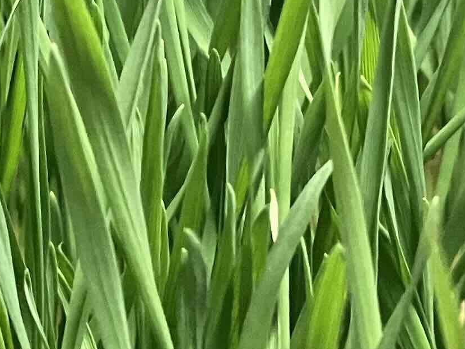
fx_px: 1827
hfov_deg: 14.1
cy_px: 88
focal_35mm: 136
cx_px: -71
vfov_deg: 10.9
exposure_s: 1/60
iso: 250
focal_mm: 3.99
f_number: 1.8
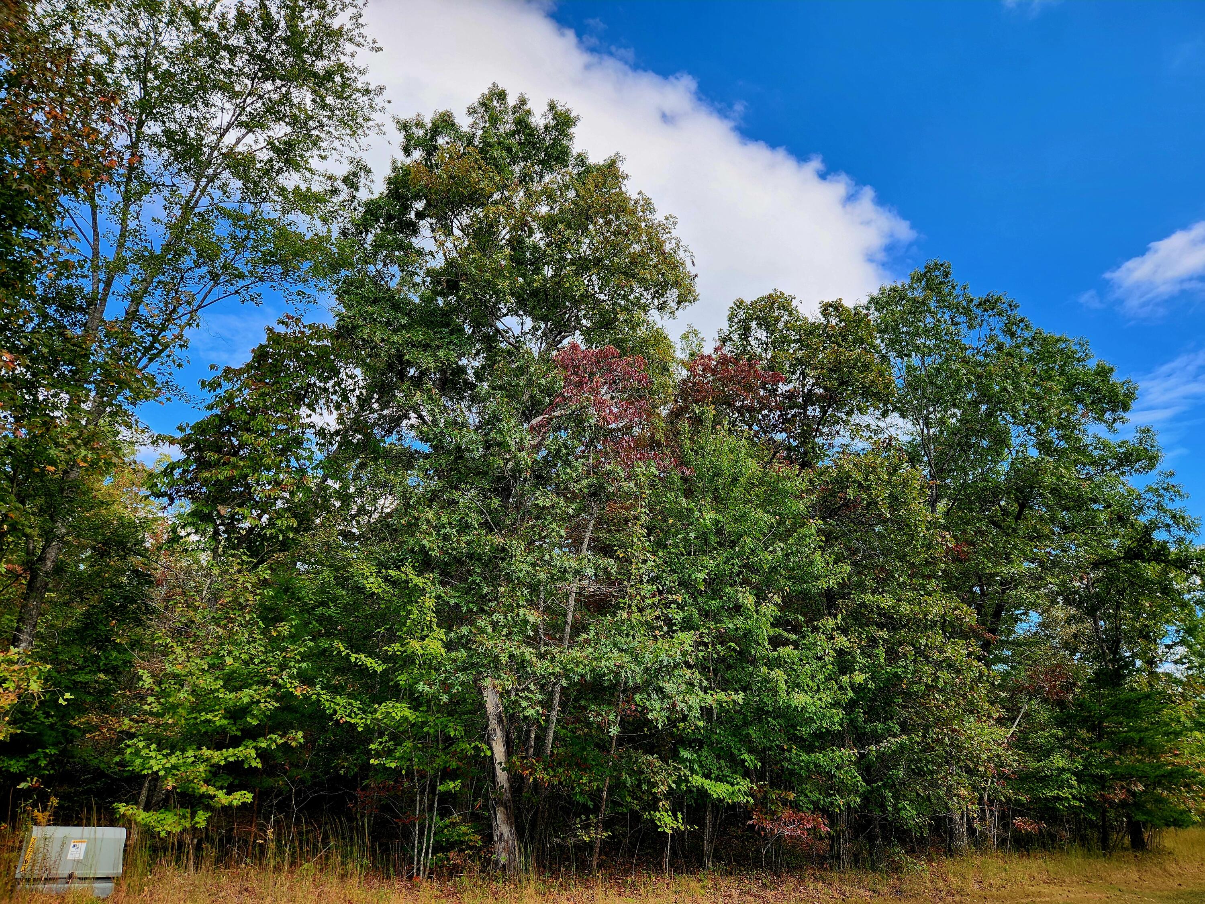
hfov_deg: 73.9
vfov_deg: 58.9
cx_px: 602
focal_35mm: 23
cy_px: 452
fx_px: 801
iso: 20
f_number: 1.8
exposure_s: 1/714
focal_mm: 5.4
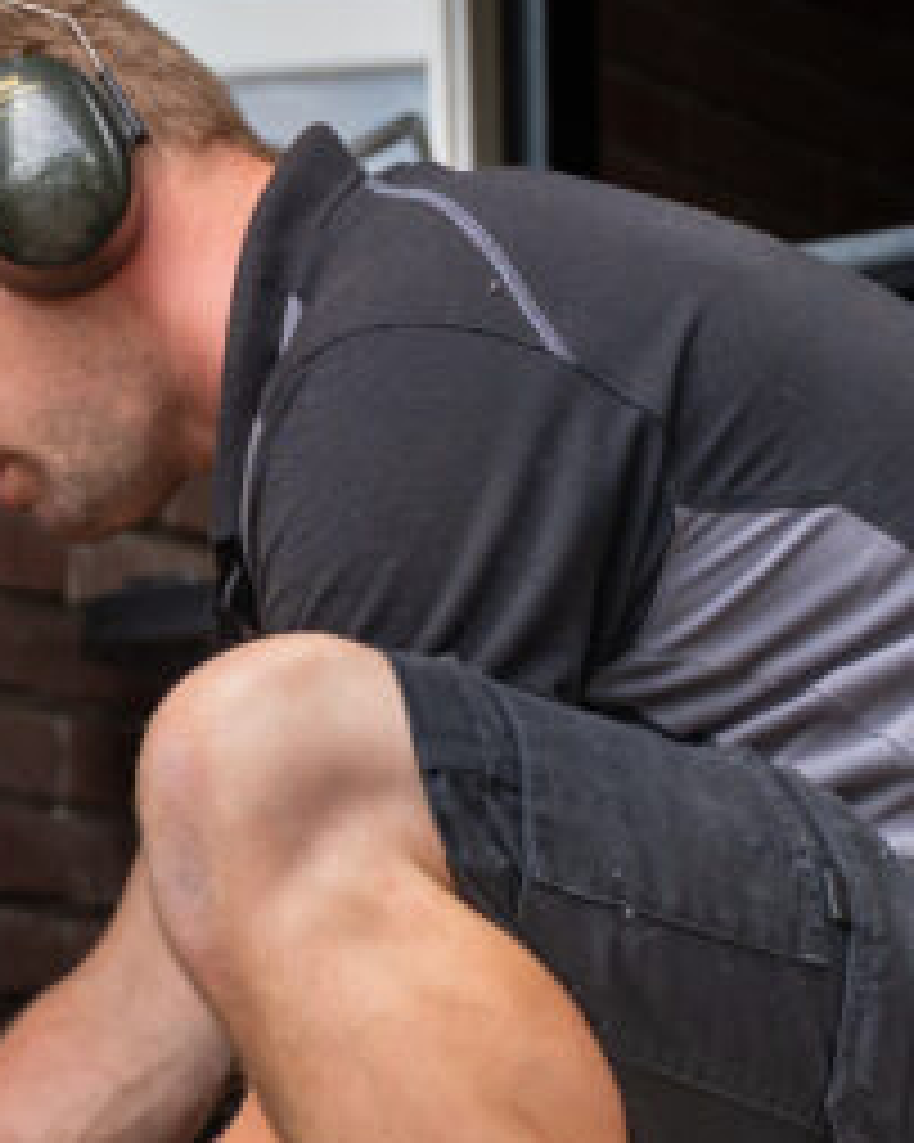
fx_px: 4826
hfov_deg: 10.7
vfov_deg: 13.5
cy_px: 650
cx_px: 14
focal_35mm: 143
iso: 200
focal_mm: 37.7
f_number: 2.8
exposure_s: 1/800
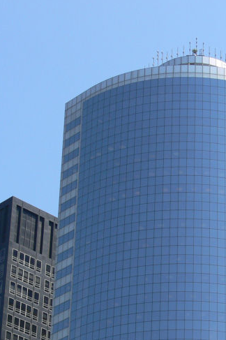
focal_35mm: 136
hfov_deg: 10.0
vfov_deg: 15.0
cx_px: 225
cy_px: 261
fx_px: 1282
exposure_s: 1/250
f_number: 5.6
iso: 80
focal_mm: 13.1
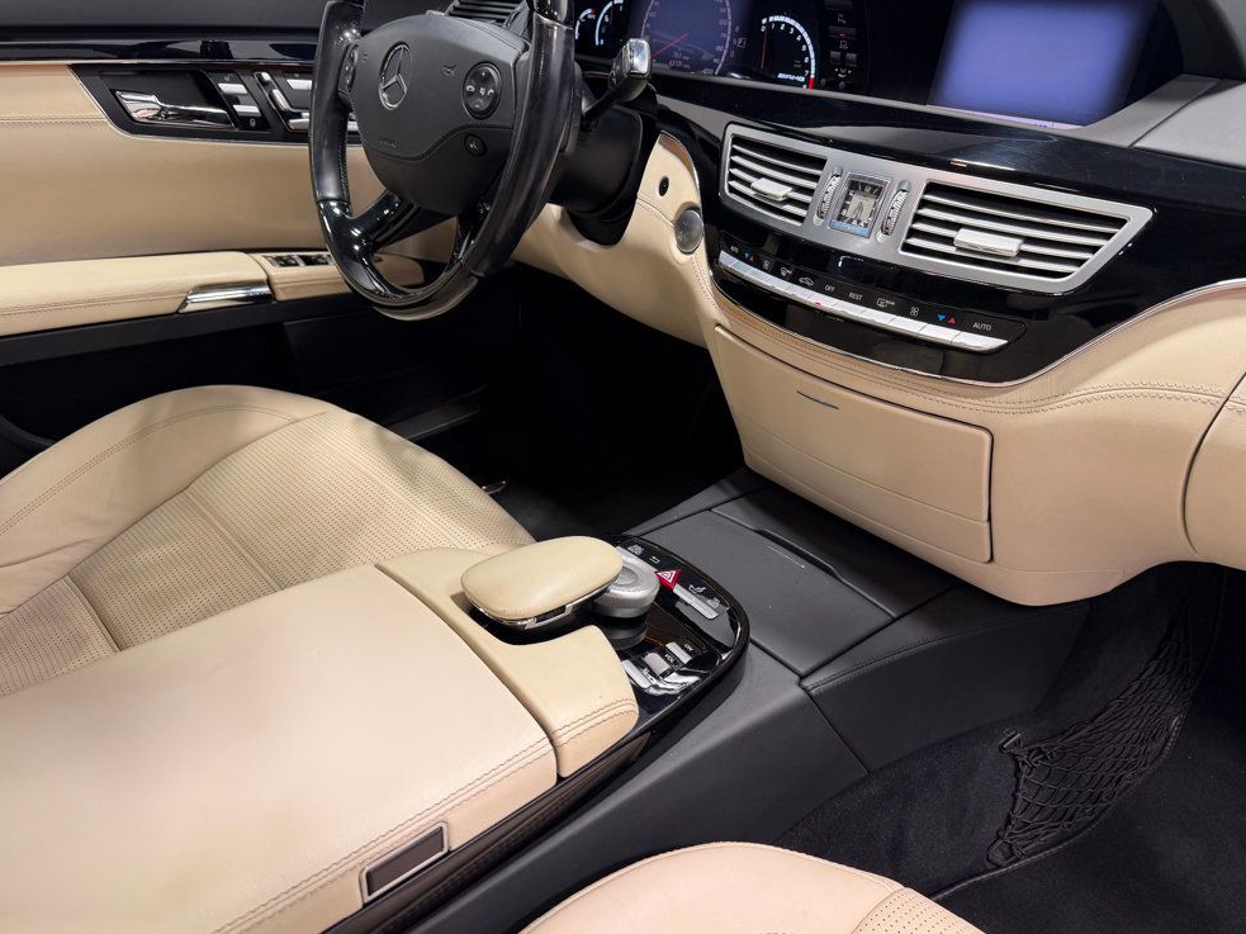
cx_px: 631
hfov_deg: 69.4
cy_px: 474
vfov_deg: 54.9
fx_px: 900
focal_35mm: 25
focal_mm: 6.76
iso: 100
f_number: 1.78
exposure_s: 1/63
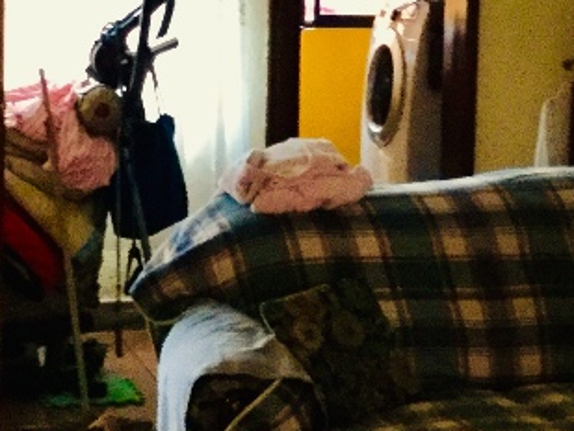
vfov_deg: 13.8
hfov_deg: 18.2
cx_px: 461
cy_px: 97
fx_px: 1775
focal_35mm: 107
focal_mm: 3.3
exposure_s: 1/15
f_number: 2.4
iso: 320
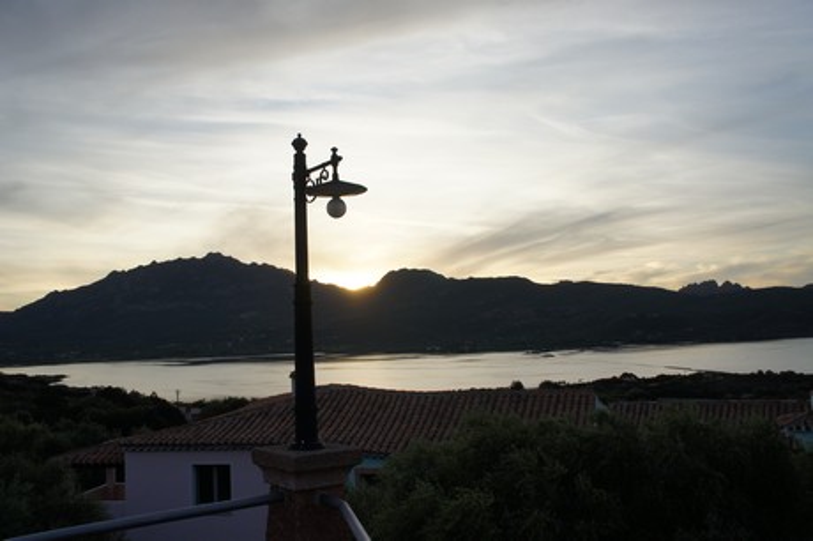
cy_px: 270
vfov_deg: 41.7
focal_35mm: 32
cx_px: 406
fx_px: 711
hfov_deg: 59.5
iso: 200
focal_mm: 21
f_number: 8
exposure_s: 1/250
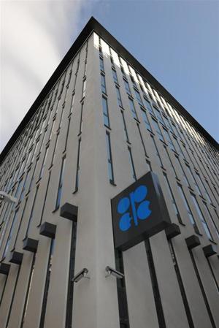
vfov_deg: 73.7
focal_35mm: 24
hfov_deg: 53.2
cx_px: 110
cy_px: 164
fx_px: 219
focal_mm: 24
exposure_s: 1/250
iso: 800
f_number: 18
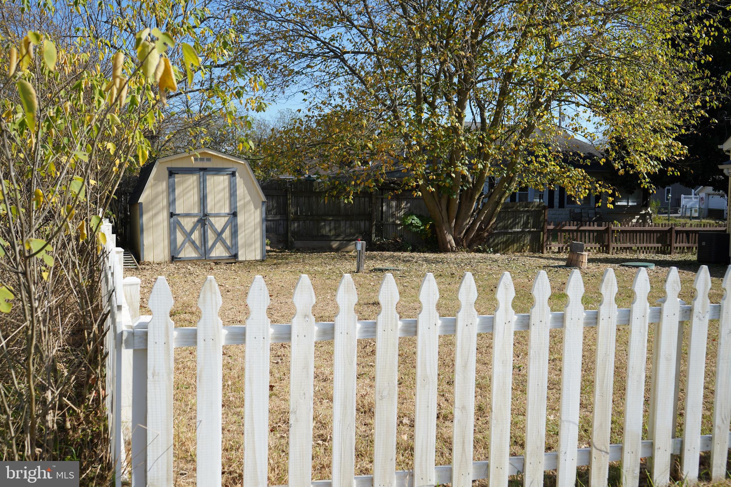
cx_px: 366
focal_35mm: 36
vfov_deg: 36.9
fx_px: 731
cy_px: 244
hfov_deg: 53.1
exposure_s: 1/320
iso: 100
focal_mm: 36
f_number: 5.6
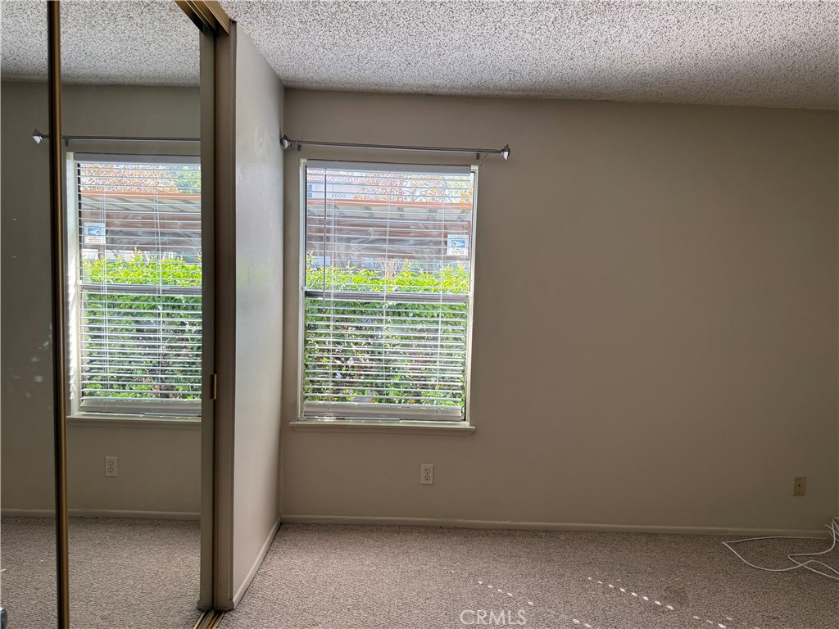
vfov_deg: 56.8
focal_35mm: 24
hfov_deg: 71.6
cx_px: 420
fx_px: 582
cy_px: 314
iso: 100
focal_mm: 6.76
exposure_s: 1/329
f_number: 1.78
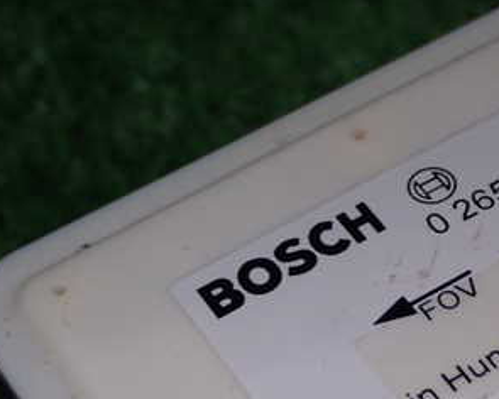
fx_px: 2260
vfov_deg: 10.1
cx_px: 484
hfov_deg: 12.5
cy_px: 265
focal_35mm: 153
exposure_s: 1/80
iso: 200
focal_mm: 13.65
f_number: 13
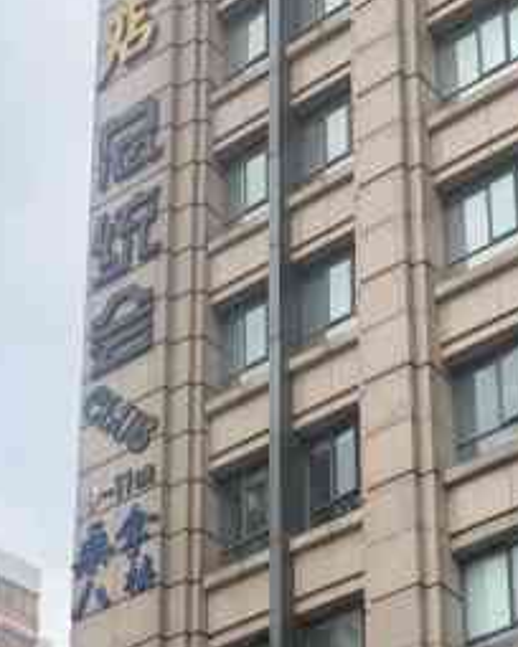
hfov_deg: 16.1
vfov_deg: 18.8
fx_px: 1782
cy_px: 879
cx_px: 548
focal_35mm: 93
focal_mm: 4.25
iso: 25
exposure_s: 1/121
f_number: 1.8
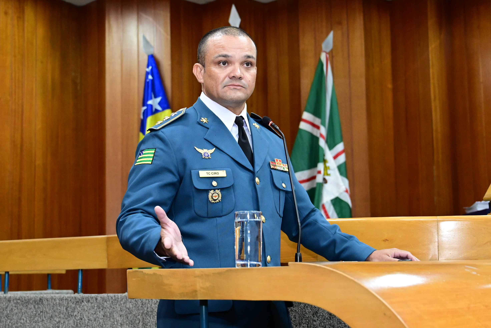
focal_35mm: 63
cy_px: 164
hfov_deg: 31.9
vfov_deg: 21.6
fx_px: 860
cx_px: 246
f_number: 4
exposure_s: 1/125
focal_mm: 42
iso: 4000
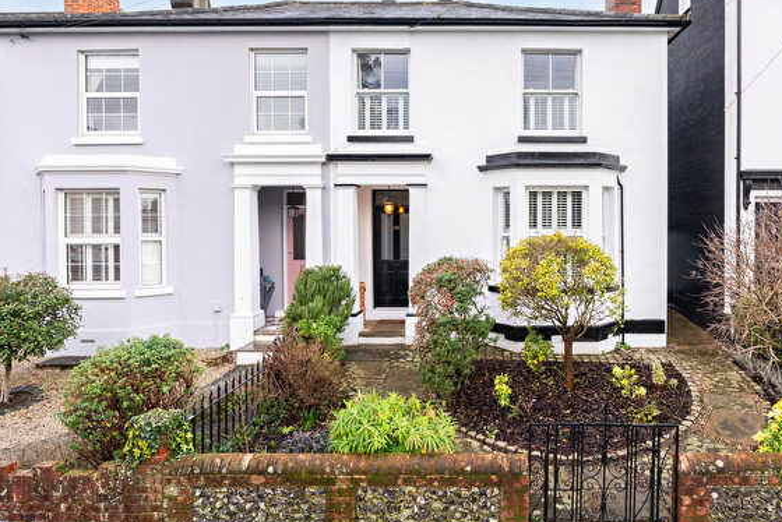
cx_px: 486
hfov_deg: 80.8
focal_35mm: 21
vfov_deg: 60.3
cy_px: 229
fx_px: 448
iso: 2000
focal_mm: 16.5
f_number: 7.1
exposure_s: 1/500
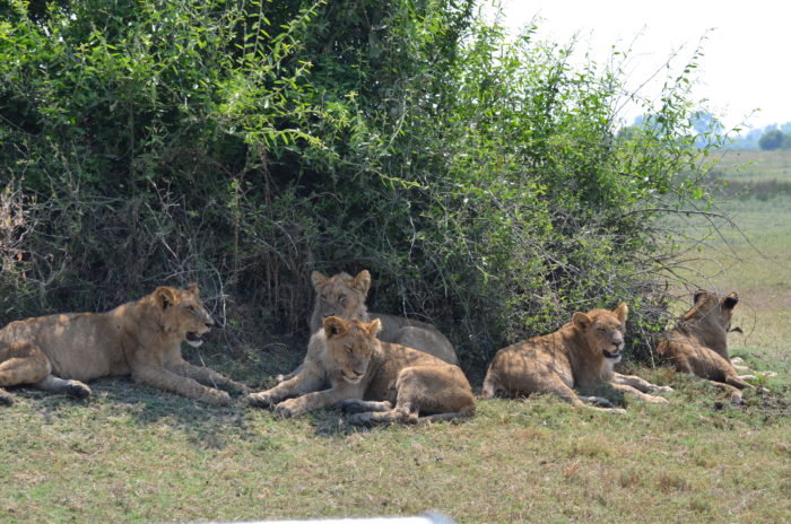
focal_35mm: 128
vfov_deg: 10.7
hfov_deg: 16.1
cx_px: 396
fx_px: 2796
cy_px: 262
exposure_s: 1/250
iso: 180
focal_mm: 85
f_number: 8
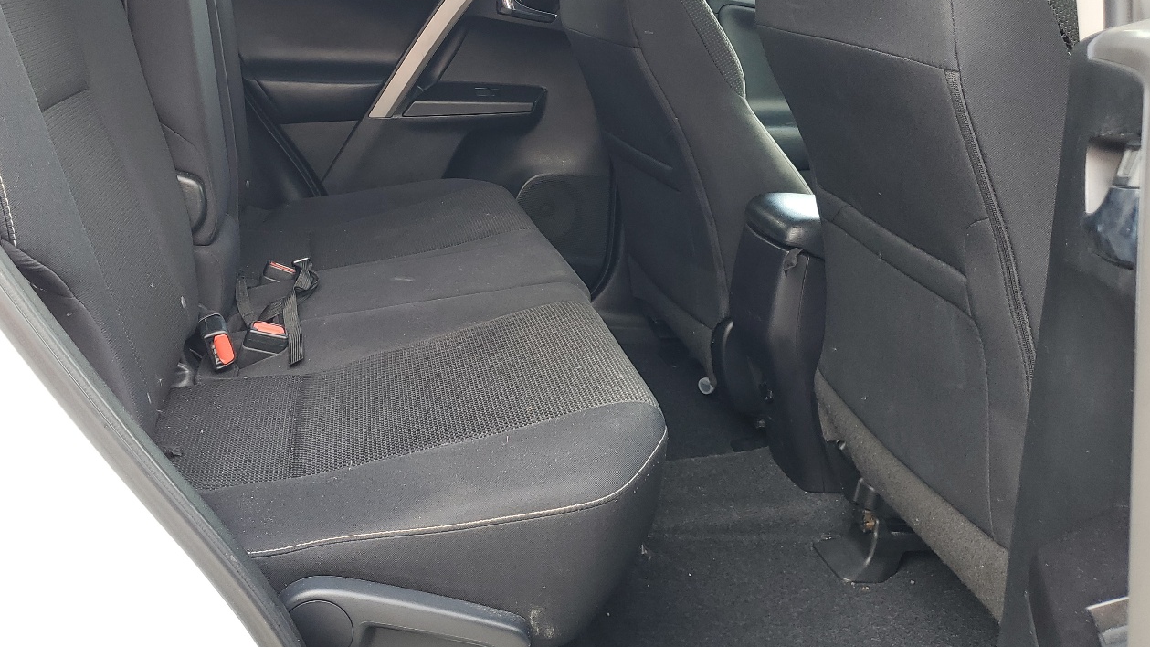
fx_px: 1098
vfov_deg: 32.1
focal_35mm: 36
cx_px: 468
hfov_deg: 54.9
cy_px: 147
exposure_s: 1/145
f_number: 1.5
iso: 50
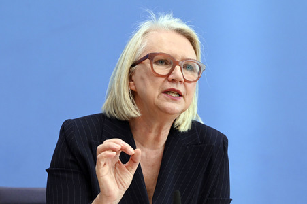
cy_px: 102
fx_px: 988
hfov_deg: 17.7
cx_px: 154
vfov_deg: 11.8
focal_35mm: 116
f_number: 5.6
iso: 3200
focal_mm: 116
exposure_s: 1/500
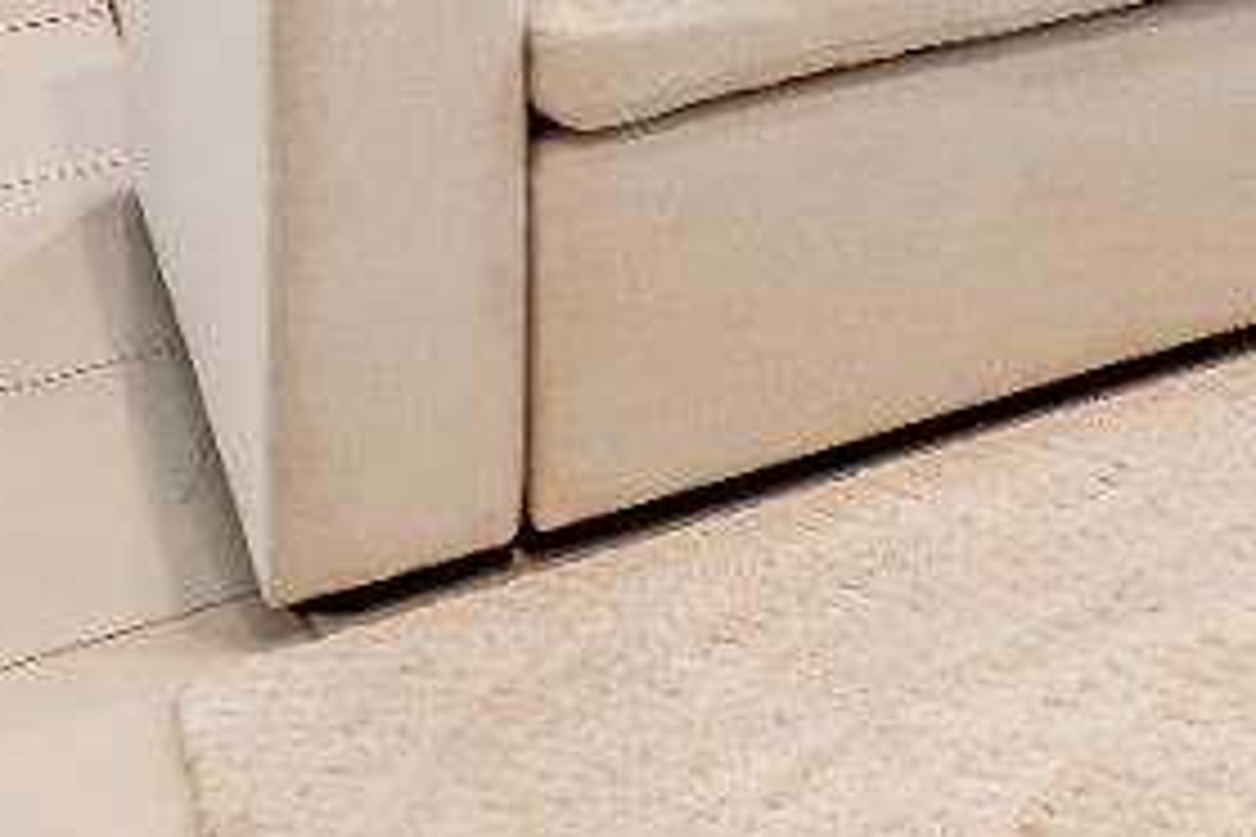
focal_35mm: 86
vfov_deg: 12.6
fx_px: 3000
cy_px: -1134
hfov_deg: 19.2
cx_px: 2120
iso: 640
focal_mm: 16
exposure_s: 1/13
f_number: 7.1
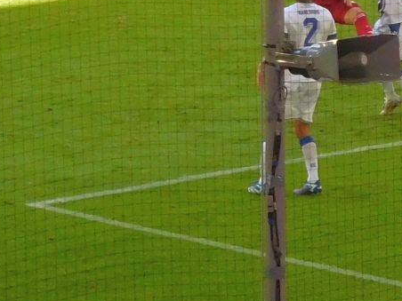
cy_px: 212
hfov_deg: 4.9
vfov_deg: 3.7
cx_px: 776
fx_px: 4622
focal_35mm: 398
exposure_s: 1/250
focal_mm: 16.1
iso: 320
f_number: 4.7
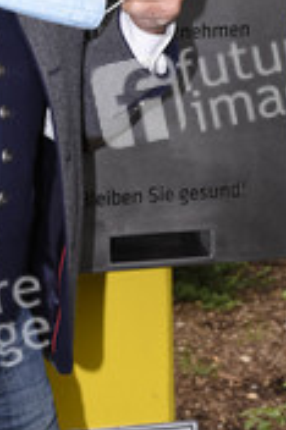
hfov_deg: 10.3
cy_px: -32
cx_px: -5
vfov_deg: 15.2
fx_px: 1576
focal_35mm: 132
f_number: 8
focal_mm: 58
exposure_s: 1/100
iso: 160
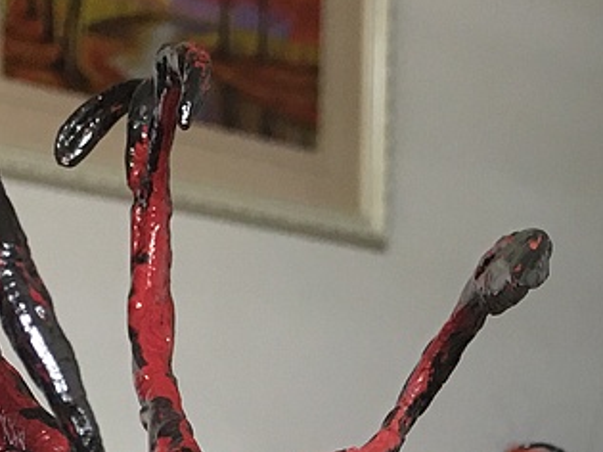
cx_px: 641
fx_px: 2055
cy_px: 757
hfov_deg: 16.3
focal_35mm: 118
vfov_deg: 11.8
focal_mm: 4.15
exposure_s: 1/17
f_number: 2.2
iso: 80
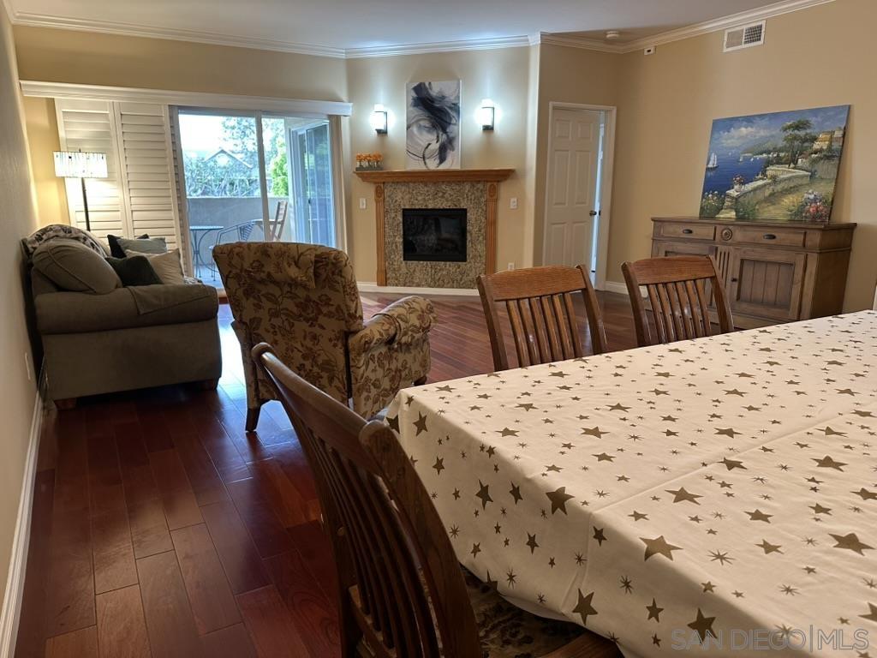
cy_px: 329
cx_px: 438
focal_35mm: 24
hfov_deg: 71.6
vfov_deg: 56.8
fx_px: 608
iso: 250
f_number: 1.78
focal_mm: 6.86
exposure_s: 1/60
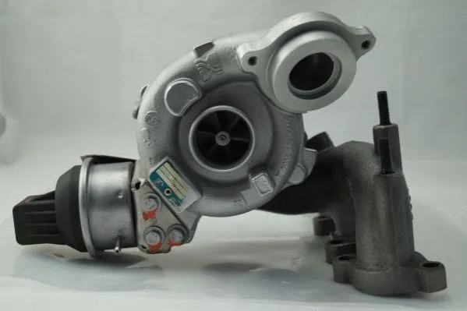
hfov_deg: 37.9
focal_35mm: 52
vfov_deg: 25.7
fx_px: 681
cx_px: 234
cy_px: 156
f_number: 5
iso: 400
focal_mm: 35
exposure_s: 1/160
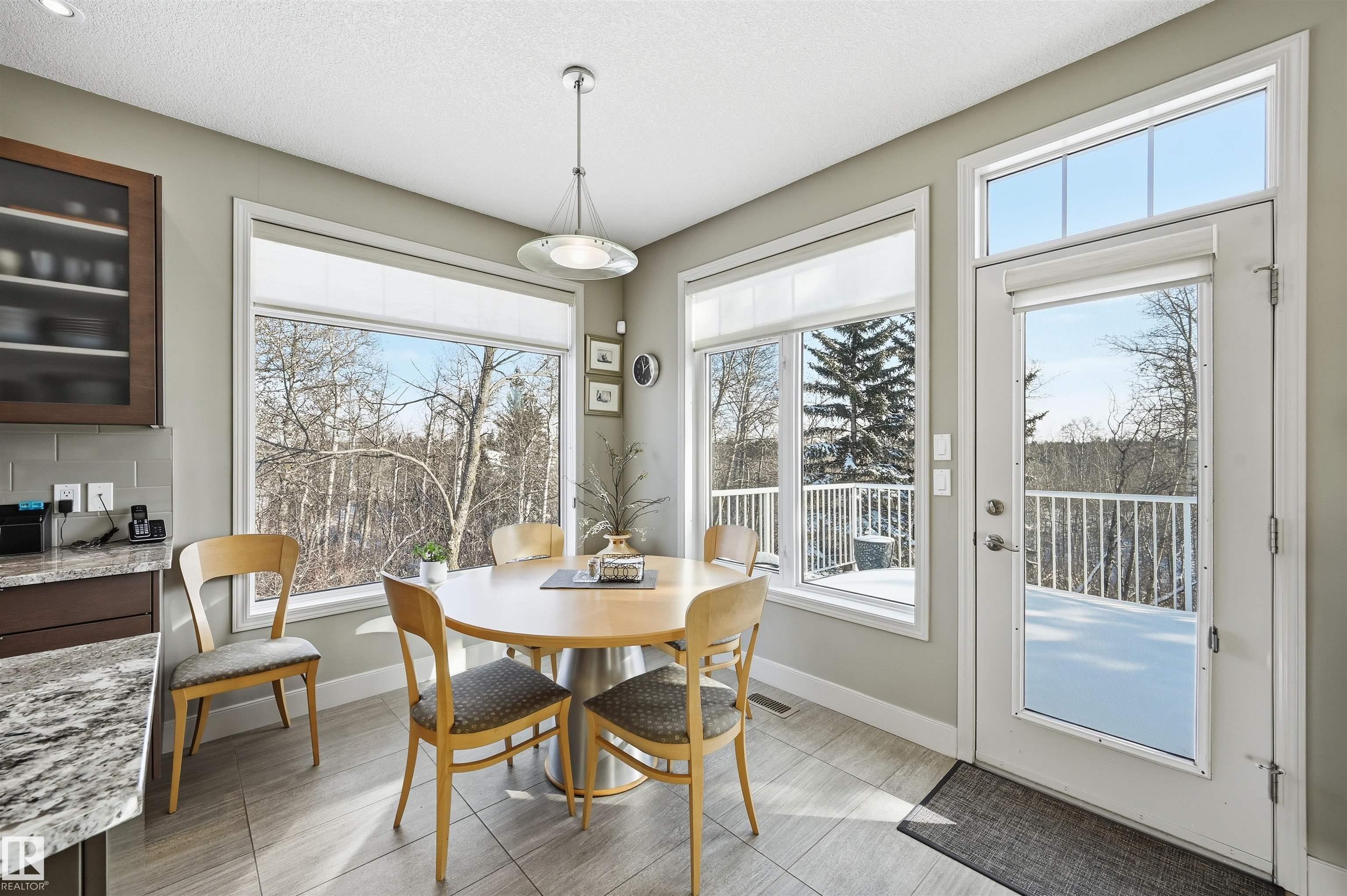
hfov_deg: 104.3
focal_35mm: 14
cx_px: 674
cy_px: 448
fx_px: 523
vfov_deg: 81.1
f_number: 9
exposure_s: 1/200
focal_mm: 14
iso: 100
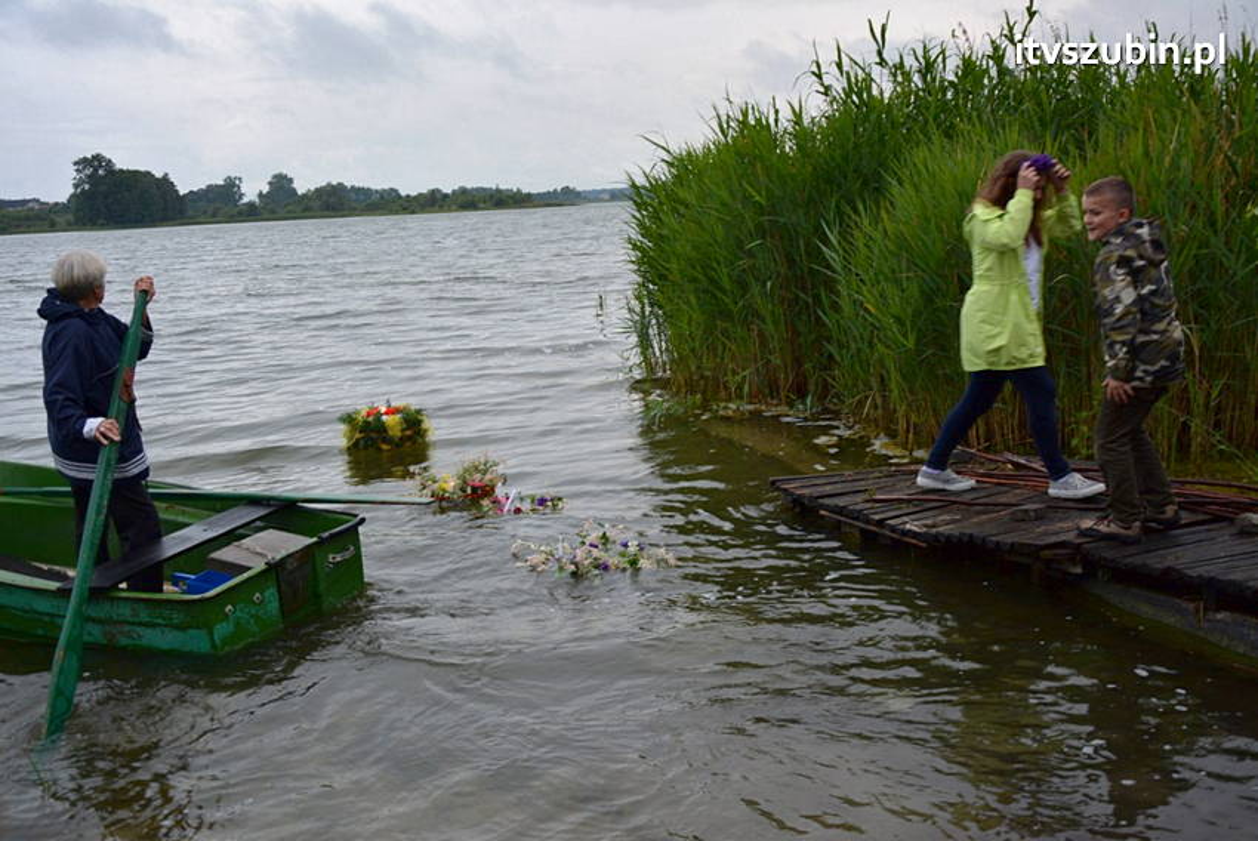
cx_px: 629
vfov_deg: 35.5
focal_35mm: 38
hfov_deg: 51.3
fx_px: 1311
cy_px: 420
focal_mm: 25
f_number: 4
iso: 280
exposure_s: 1/60
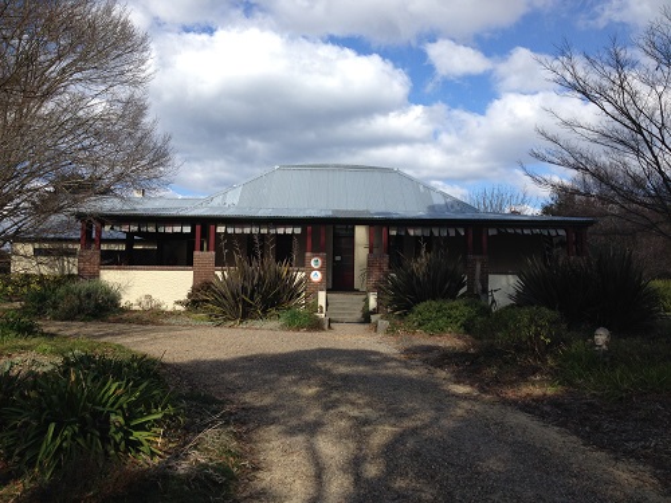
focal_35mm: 35
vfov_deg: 40.7
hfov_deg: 52.6
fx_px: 678
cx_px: 336
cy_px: 252
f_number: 2.4
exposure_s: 1/1453
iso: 50
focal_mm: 4.28
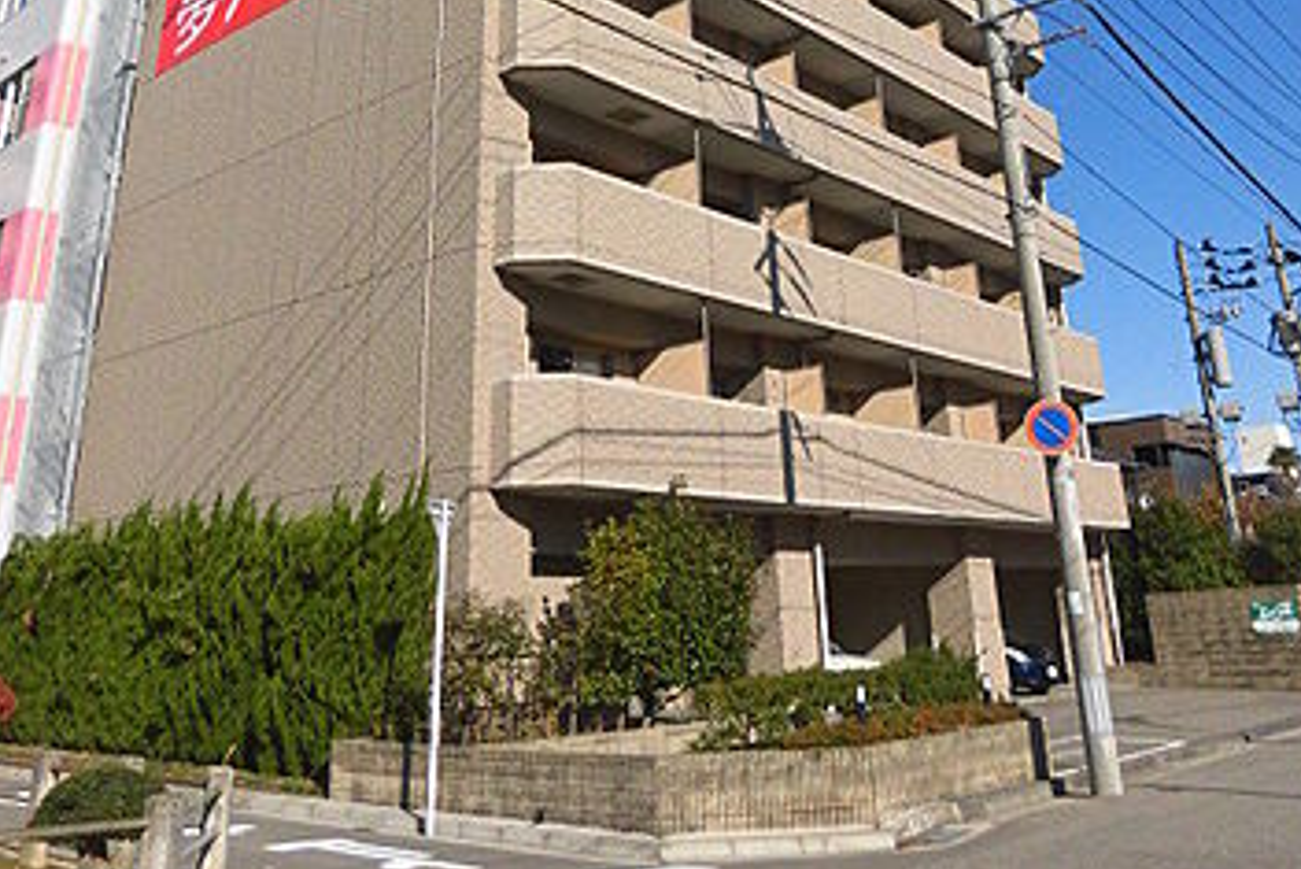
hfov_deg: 55.8
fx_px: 1229
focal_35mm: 34
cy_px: 26
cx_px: 650
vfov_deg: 35.6
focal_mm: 4.3
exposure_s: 1/320
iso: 100
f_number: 7.8
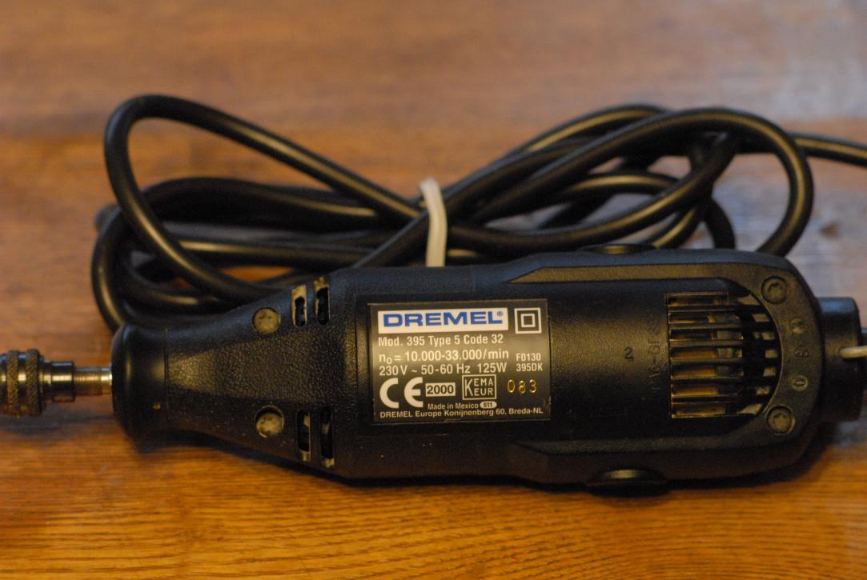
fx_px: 3798
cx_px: 434
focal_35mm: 158
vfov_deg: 8.7
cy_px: 290
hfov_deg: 13.0
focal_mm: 105
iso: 1600
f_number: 5.6
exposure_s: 1/30
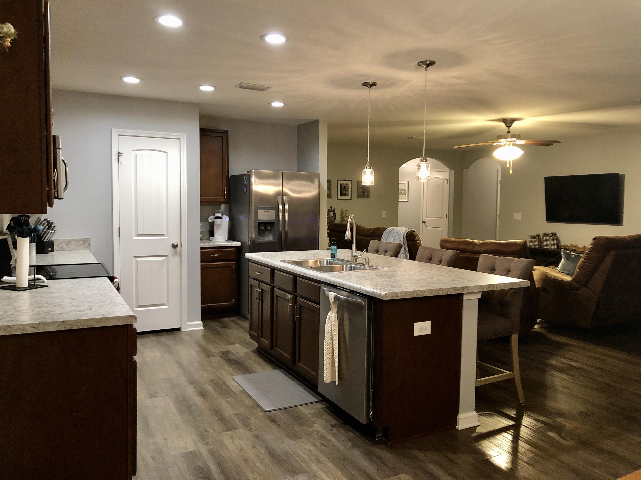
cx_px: 320
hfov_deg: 63.4
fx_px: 518
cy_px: 240
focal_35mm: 28
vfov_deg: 49.7
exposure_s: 1/15
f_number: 1.8
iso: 80
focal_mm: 4
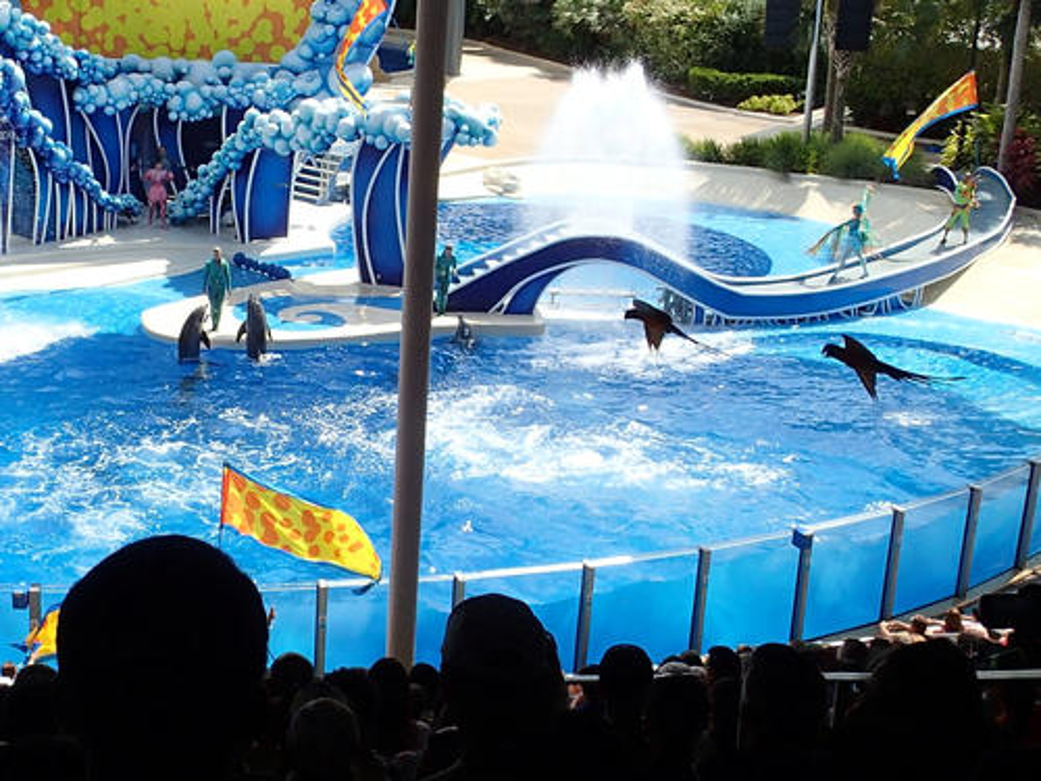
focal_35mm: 30
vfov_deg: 46.8
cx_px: 520
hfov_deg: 60.0
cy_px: 390
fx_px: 902
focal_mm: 5.5
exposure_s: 1/1600
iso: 200
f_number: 3.2
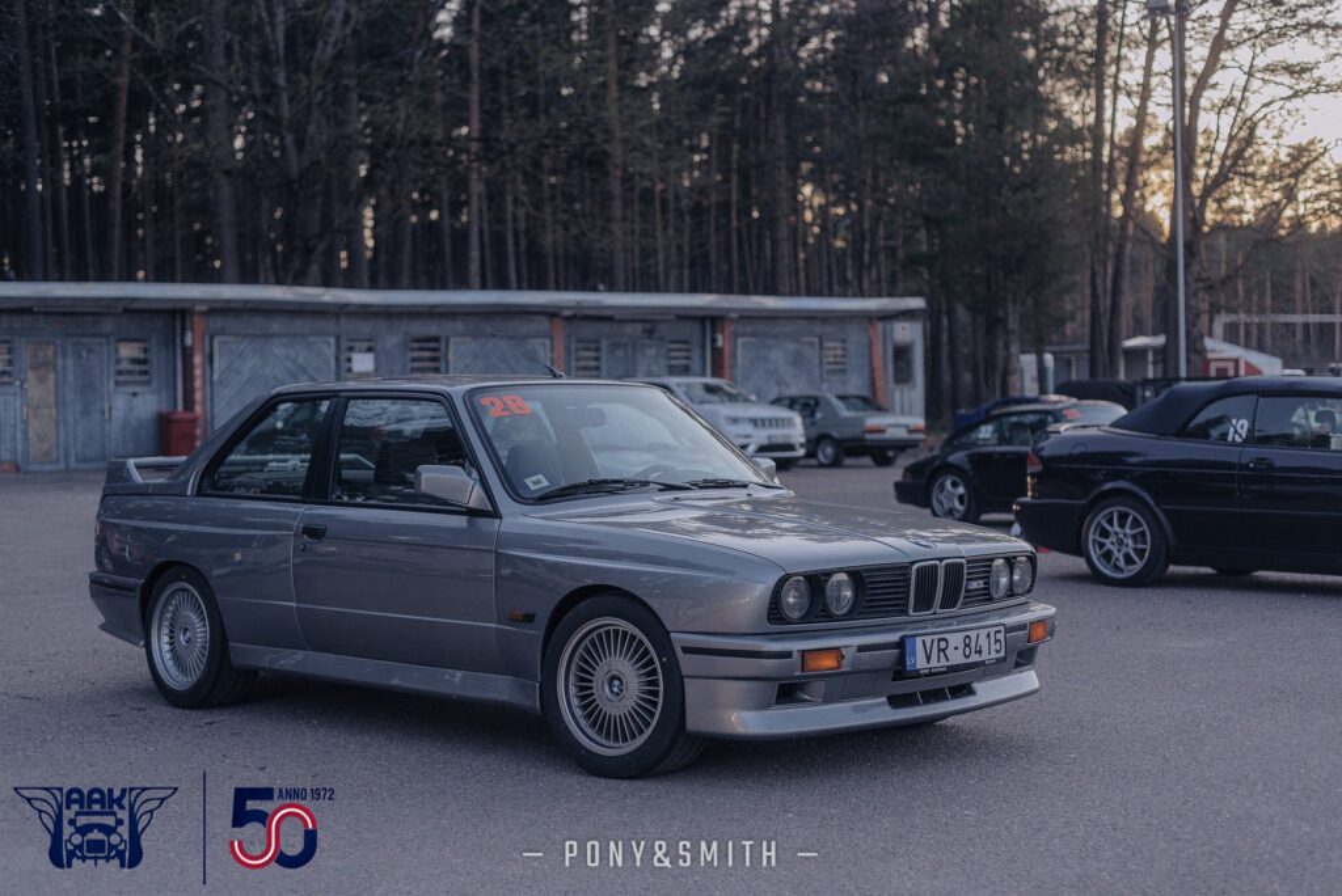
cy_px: 448
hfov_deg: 39.6
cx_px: 671
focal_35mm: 50
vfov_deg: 27.0
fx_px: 1865
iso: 400
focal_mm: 50
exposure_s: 1/800
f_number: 2.8
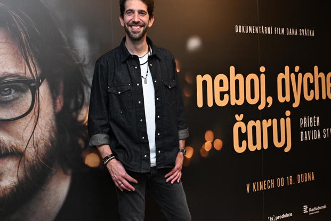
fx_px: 368
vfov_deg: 33.4
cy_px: 102
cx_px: 162
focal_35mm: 40
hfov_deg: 48.5
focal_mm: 36
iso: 2000
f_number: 5.6
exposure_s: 1/125
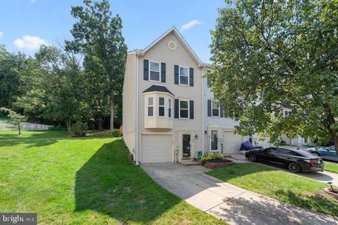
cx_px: 169
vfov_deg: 73.7
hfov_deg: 96.8
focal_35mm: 16
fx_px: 150
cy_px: 112
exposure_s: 1/90
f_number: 8
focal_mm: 16
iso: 100
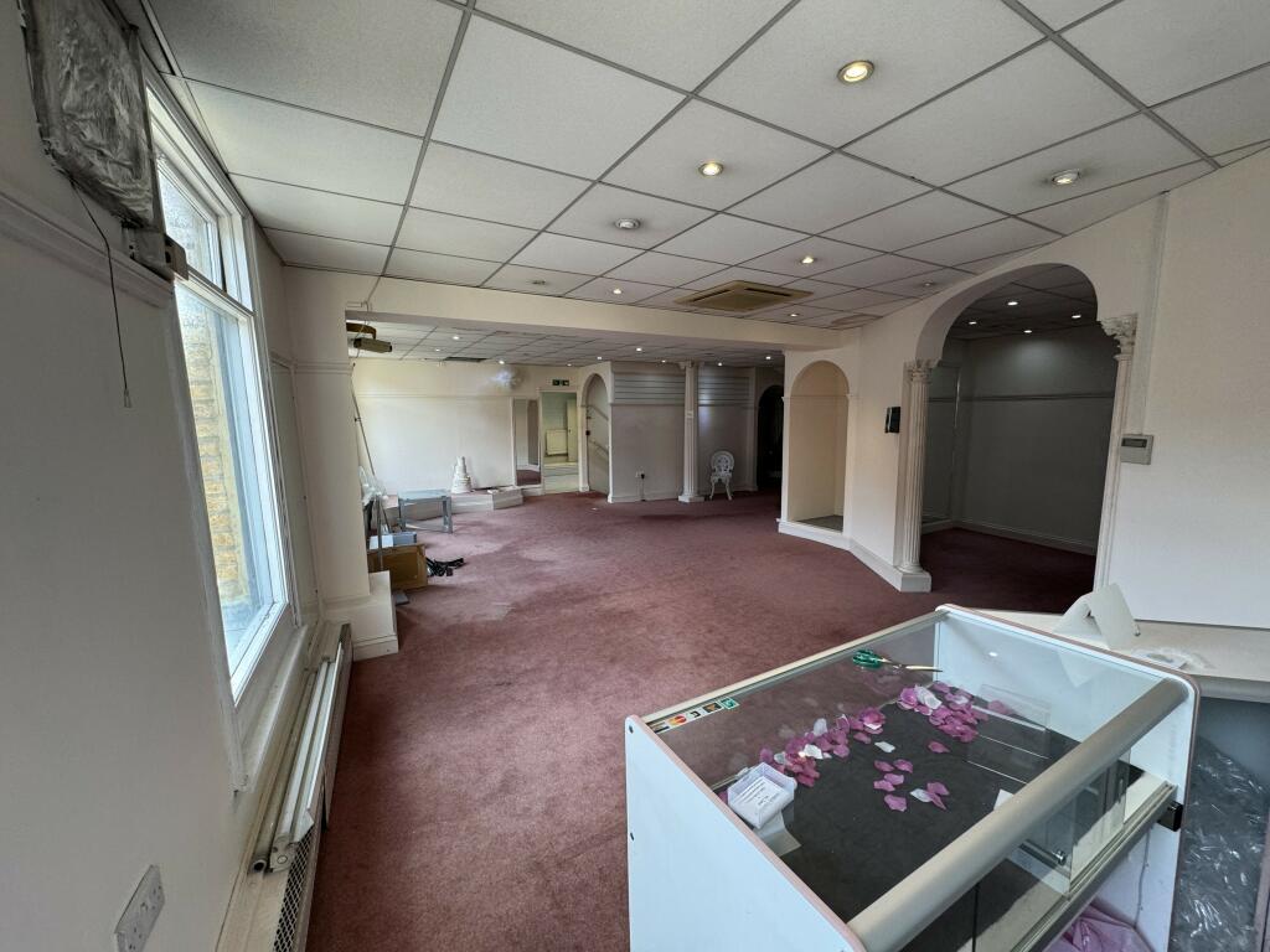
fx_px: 514
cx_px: 635
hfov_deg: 102.1
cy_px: 476
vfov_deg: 85.7
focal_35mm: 14
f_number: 2.2
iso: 160
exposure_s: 1/100
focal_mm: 2.22
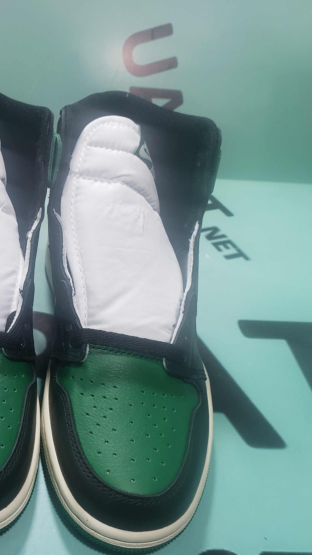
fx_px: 559
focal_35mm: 38
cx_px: 9
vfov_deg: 52.8
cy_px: 279
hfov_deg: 29.4
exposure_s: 1/50
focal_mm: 4.3
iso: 125
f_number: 1.5
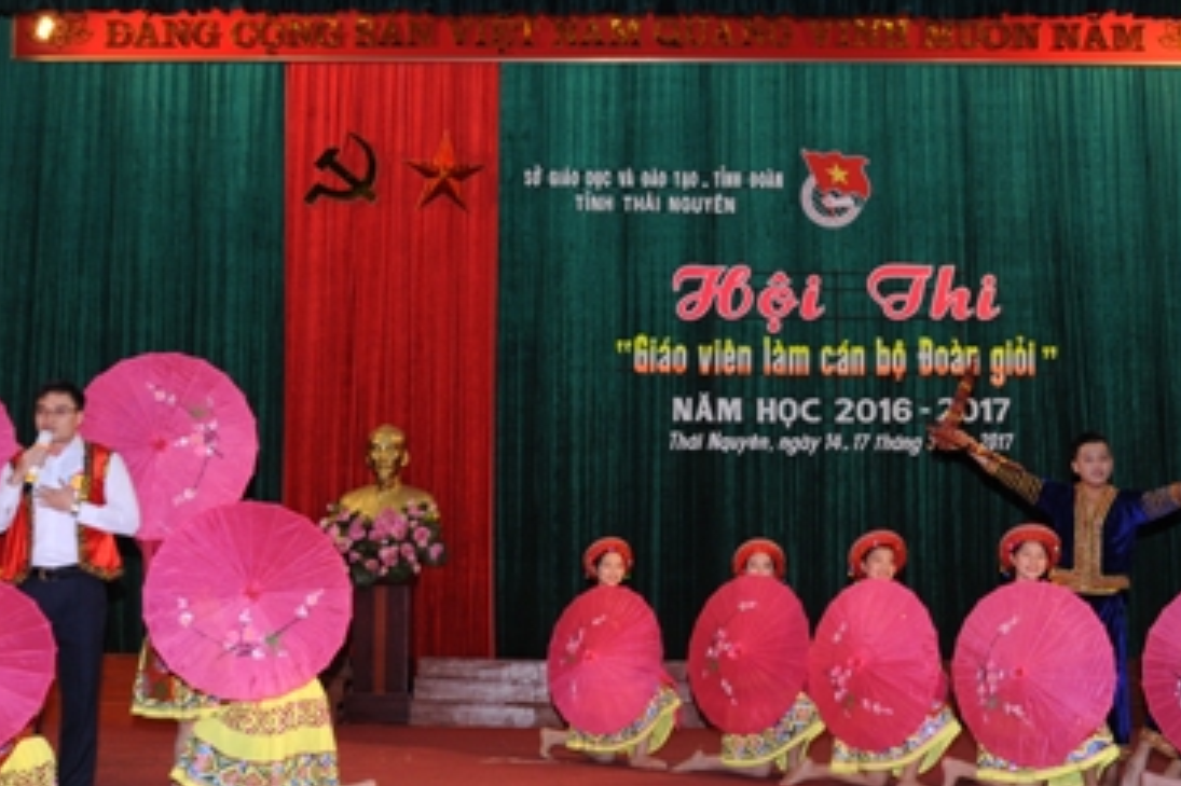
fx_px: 1836
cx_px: 649
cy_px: 372
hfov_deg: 35.6
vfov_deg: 24.2
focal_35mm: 56
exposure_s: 1/60
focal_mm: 34
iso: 500
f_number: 5.6
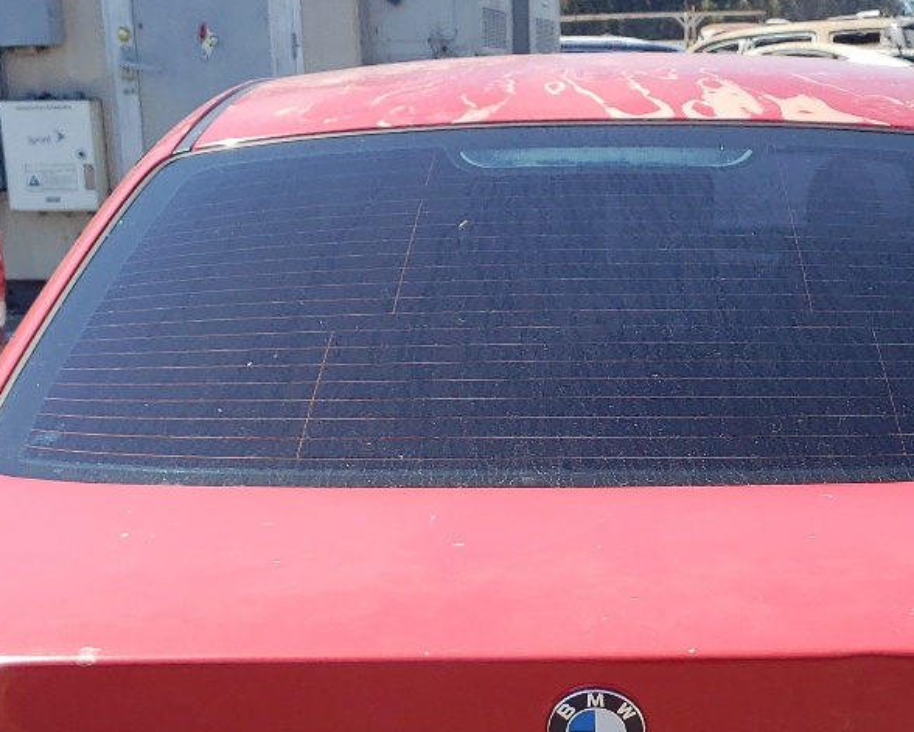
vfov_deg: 21.1
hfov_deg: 27.3
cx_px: 628
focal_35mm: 69
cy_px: 794
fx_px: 1867
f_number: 1.5
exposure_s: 1/1667
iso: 50
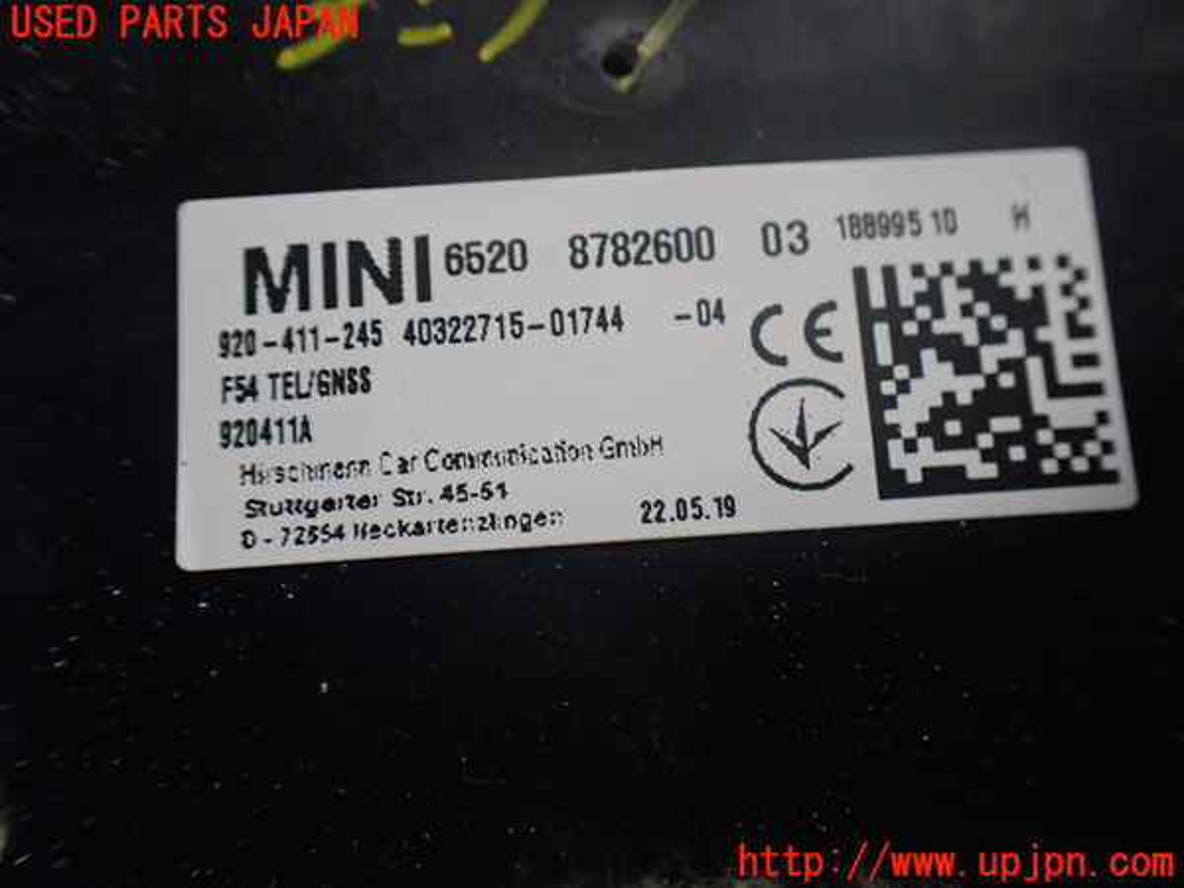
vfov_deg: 46.8
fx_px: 1026
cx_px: 592
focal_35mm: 30
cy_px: 444
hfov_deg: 60.0
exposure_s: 1/125
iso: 500
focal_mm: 5.4
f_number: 2.3
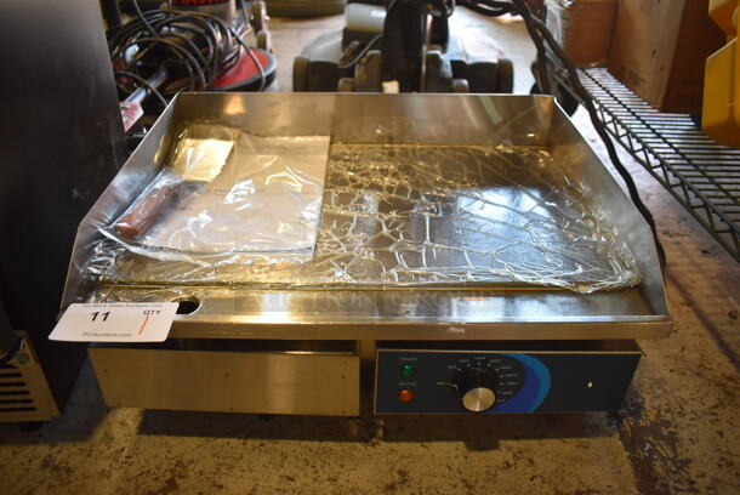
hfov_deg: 67.3
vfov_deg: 48.0
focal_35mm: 27
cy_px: 248
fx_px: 556
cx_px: 370
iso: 800
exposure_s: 1/160
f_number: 3.5
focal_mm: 18
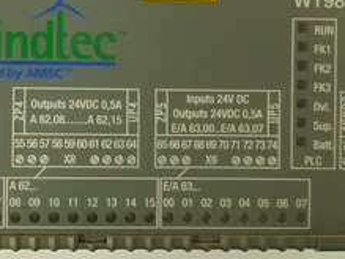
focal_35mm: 63
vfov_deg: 22.5
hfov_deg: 29.6
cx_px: 41
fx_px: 628
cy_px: 8
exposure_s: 1/50
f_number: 1.9
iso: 1644
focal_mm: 5.52
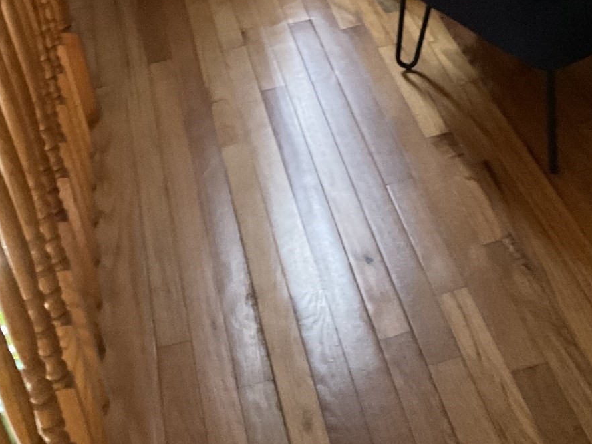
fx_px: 1146
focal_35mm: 67
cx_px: 408
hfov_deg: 28.7
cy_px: -61
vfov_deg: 20.7
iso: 500
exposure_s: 1/30
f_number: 1.8
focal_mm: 3
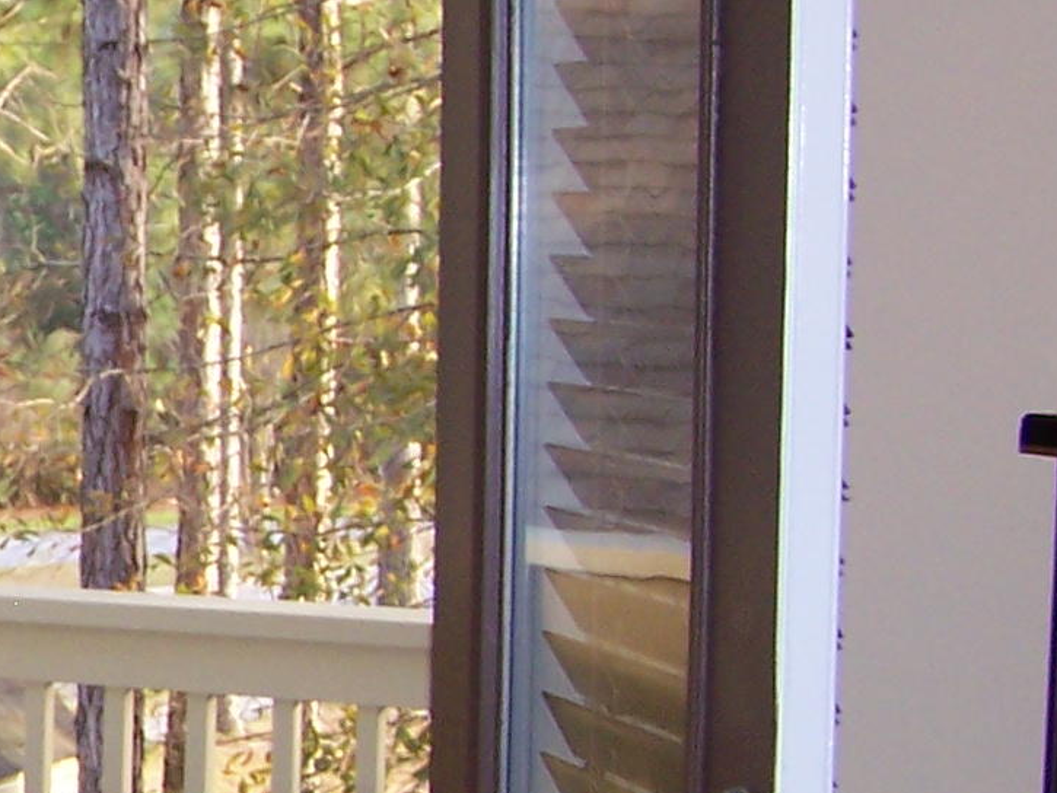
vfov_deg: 11.0
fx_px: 4123
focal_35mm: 135
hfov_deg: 13.6
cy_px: 555
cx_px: -580
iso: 100
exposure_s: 1/60
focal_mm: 6.3
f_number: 2.8
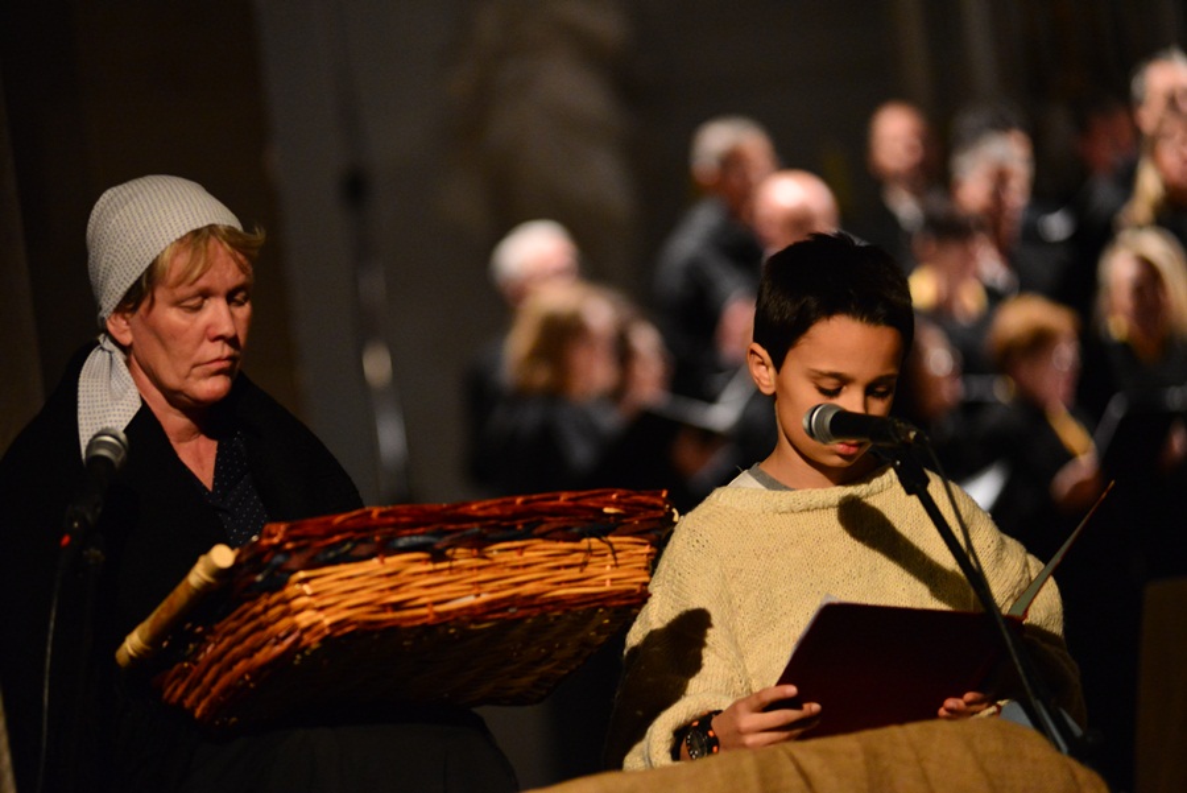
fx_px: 5113
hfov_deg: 13.2
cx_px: 594
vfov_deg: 8.9
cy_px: 396
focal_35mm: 155
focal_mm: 155
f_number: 2.8
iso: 4000
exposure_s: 1/50
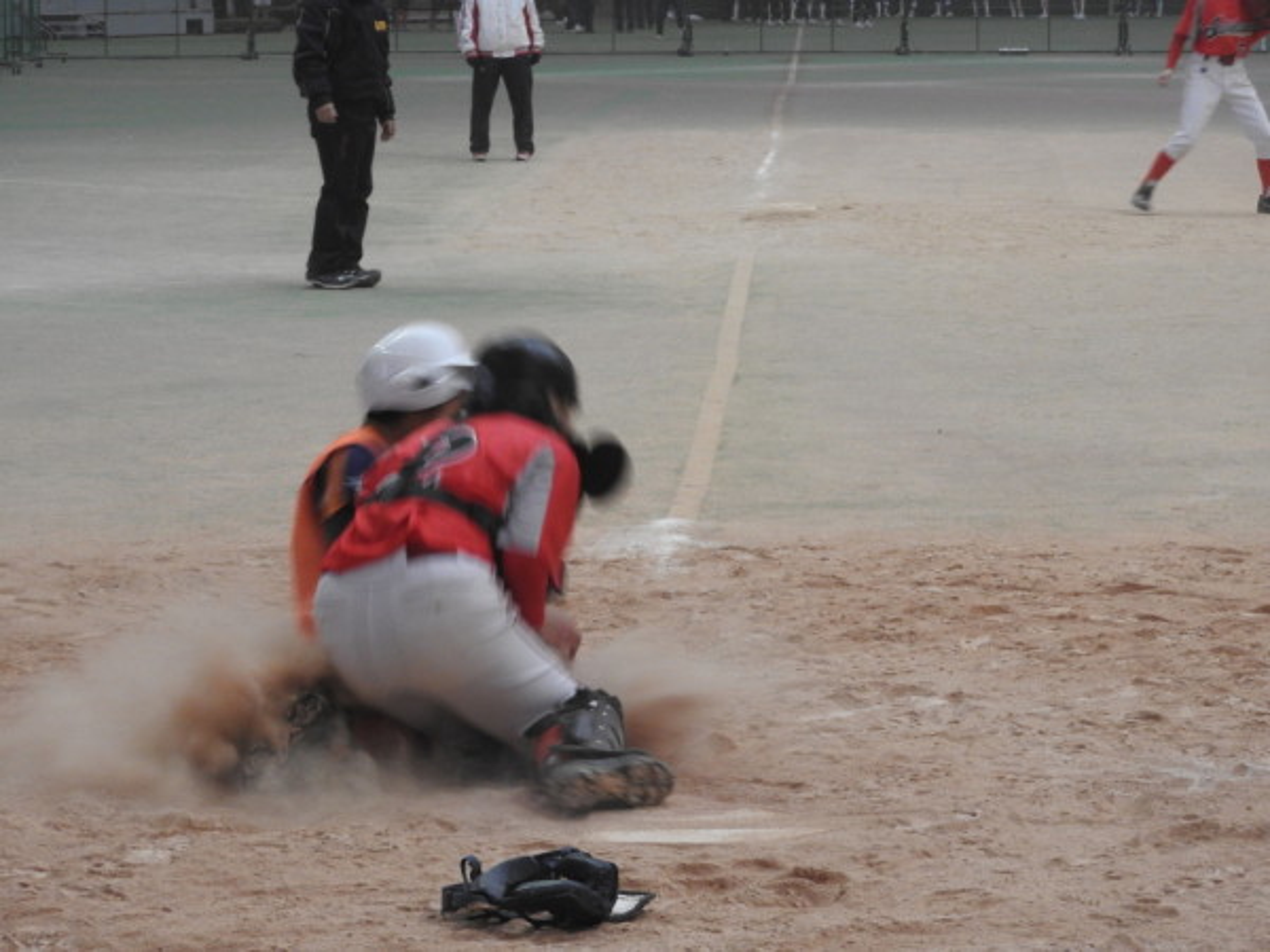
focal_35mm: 125
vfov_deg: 11.9
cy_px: 476
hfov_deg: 15.8
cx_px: 635
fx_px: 4586
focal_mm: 22.4
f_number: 5
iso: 400
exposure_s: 1/40
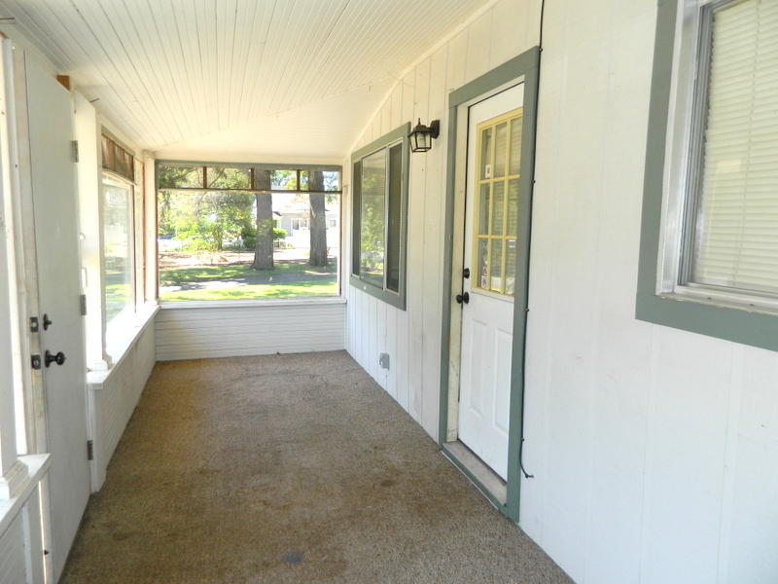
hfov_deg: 69.4
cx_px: 389
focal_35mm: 25
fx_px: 562
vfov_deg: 54.9
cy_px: 292
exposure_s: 1/125
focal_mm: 4.5
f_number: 3.1
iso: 80
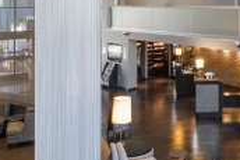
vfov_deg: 25.5
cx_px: 201
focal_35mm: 53
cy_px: 69
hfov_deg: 35.9
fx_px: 354
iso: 200
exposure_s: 3
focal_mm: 19
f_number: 22
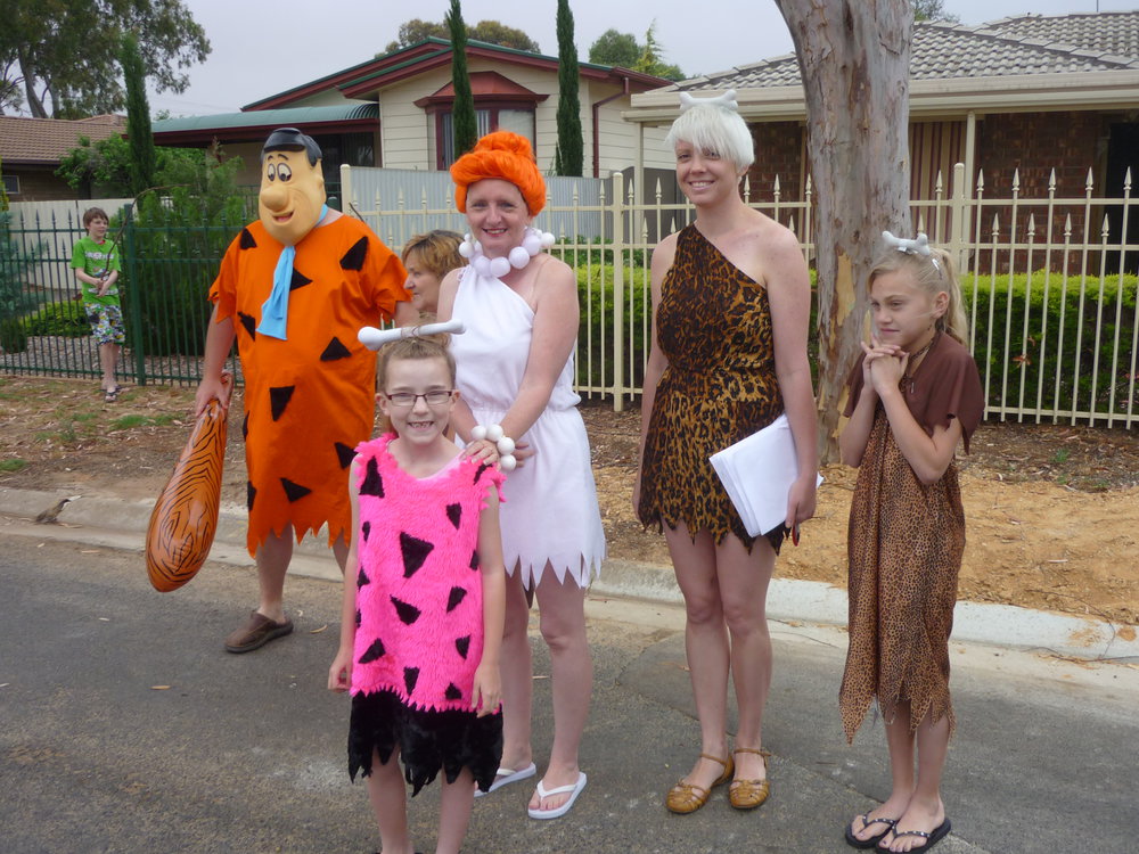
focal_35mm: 33
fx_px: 1086
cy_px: 427
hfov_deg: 55.4
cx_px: 570
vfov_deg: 42.9
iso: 80
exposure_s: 1/250
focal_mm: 5.5
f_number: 2.8
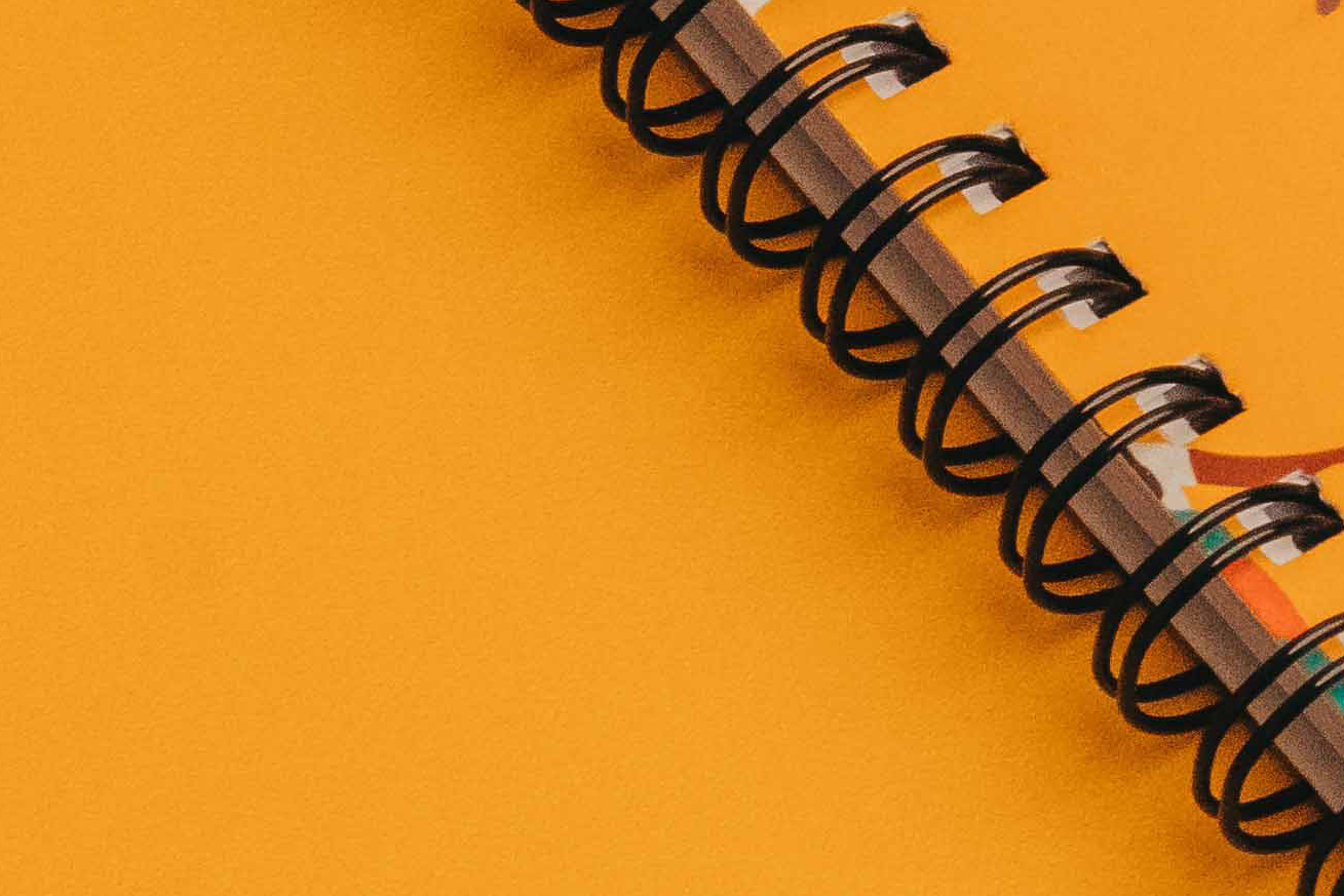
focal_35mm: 363
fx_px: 13553
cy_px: 15
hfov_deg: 5.6
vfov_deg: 3.8
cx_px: 2399
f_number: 11
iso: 1600
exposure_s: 1/200
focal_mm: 50
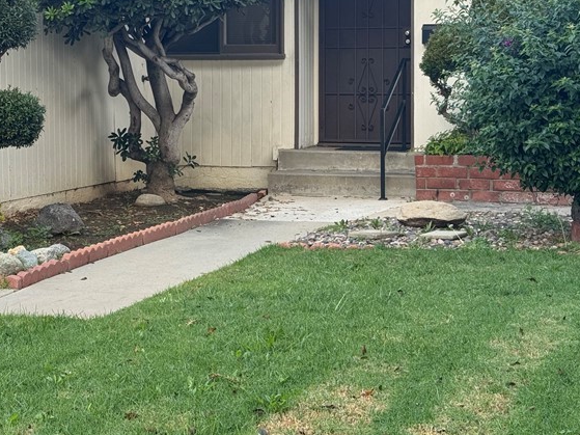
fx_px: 1474
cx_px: 237
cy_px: 141
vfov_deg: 16.7
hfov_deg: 22.2
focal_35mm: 88
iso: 64
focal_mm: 6.86
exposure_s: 1/843
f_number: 1.78
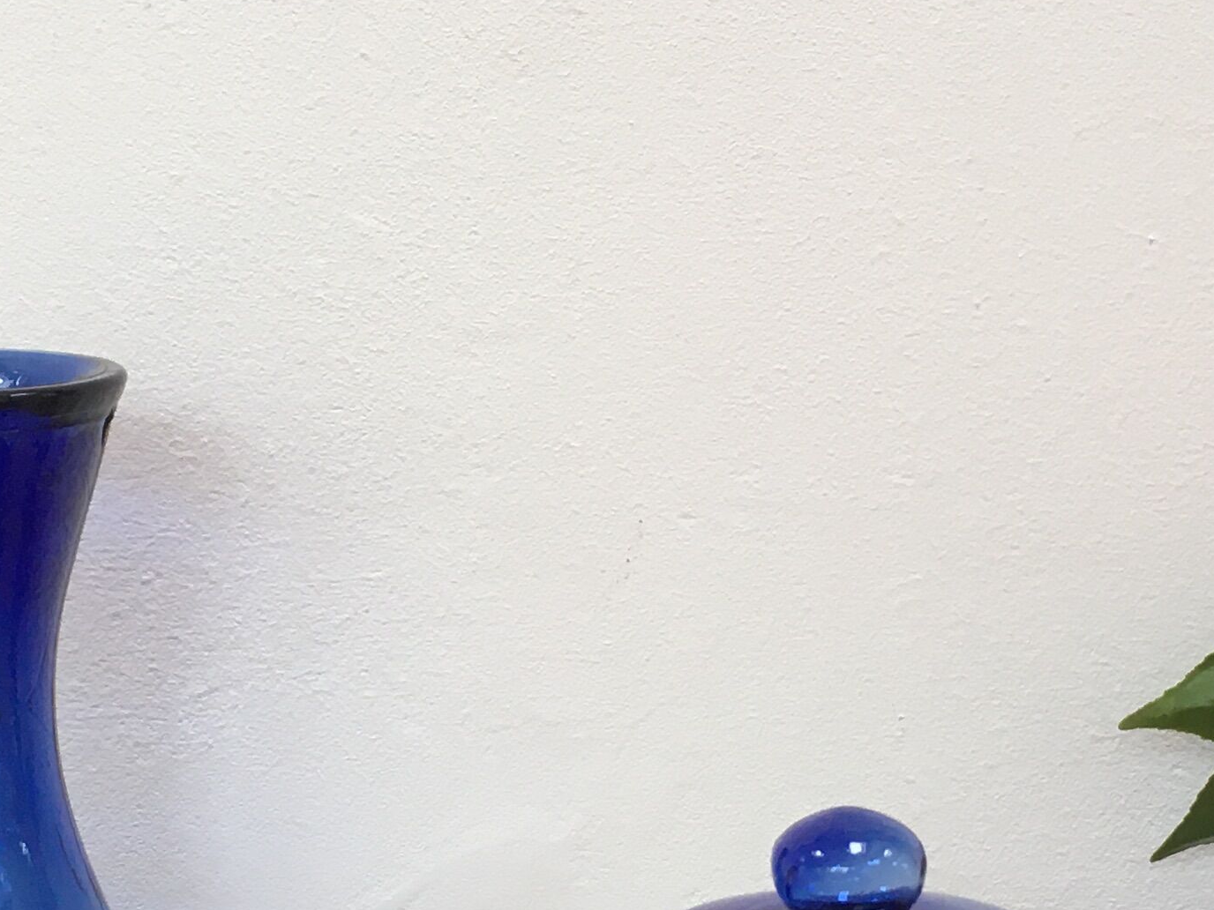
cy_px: 716
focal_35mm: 85
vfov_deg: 17.2
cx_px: 758
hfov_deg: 23.0
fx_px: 2981
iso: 64
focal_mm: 4.15
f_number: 2.2
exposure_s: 1/33
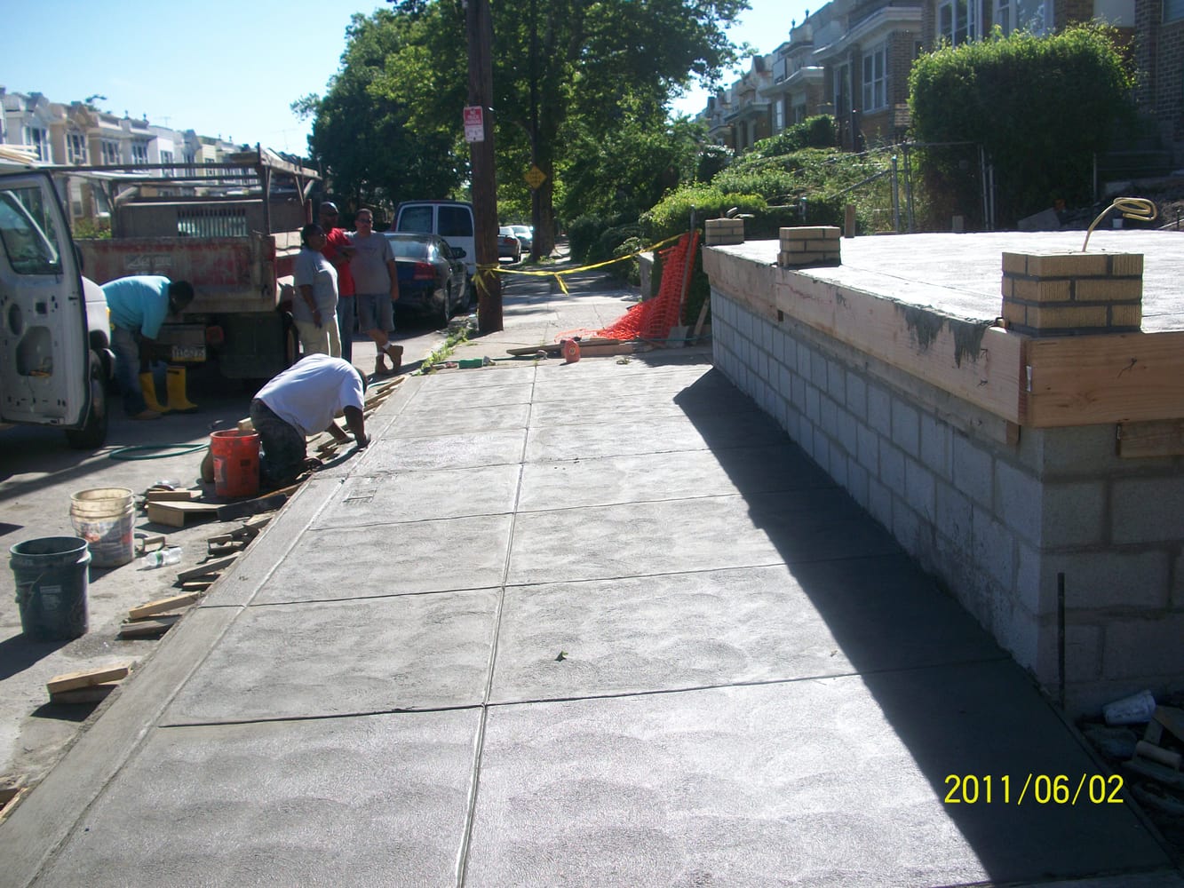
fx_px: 1197
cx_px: 592
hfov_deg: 52.6
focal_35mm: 35
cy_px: 444
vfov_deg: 40.7
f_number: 3.1
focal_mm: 6.3
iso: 80
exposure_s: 1/640
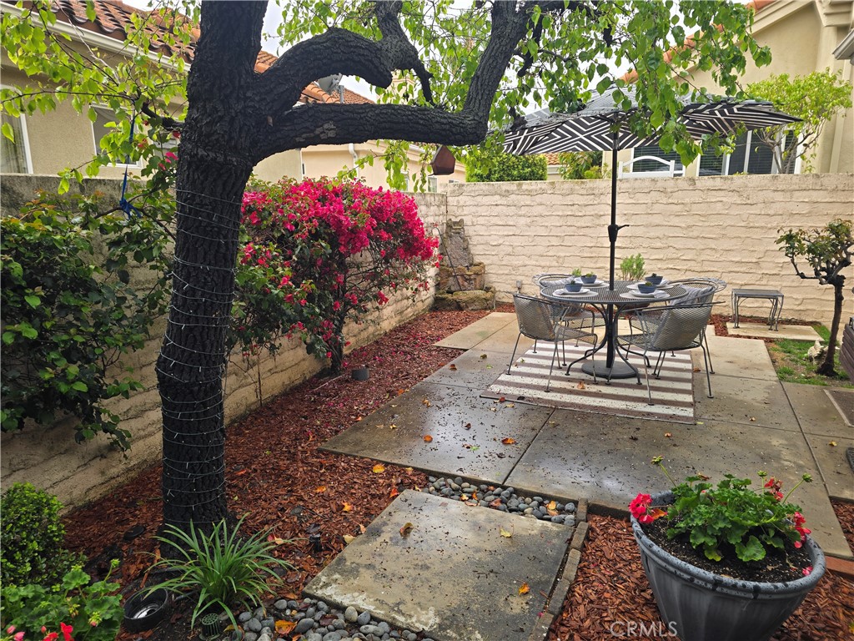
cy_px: 320
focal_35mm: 23
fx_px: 567
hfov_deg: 73.9
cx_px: 427
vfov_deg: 58.9
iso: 20
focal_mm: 6.3
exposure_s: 1/180
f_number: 1.7
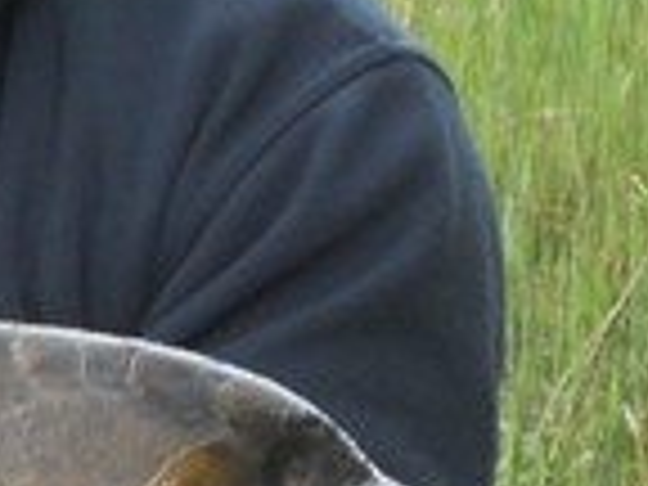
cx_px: -315
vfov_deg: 4.9
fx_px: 5597
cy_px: 670
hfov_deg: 6.5
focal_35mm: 299
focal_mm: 9.8
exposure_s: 1/50
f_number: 4.8
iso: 80
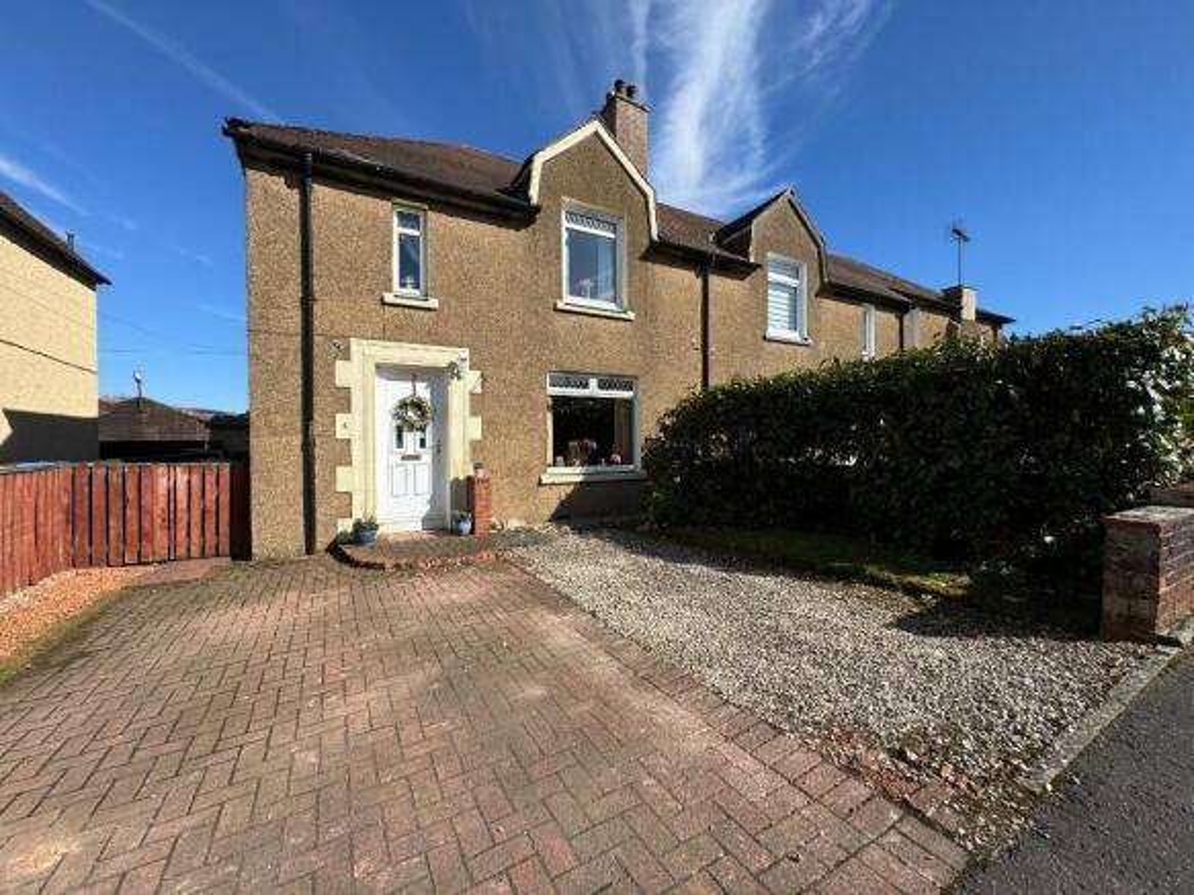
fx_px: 483
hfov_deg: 102.1
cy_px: 448
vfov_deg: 85.7
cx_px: 597
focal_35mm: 14
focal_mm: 2.22
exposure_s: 1/2083
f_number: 2.2
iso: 50
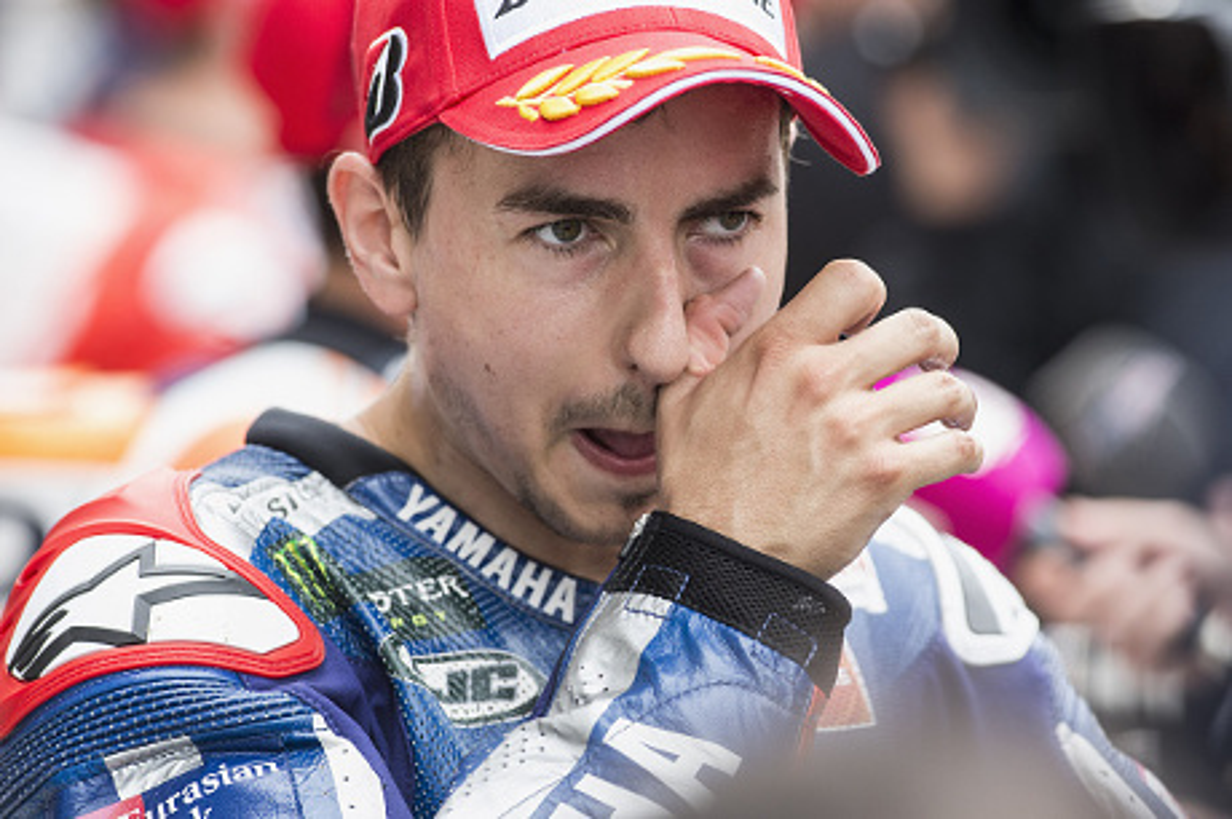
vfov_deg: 4.6
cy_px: 410
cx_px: 616
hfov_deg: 6.9
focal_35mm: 300
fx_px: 10259
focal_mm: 300
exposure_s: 1/1000
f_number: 7.1
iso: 1250
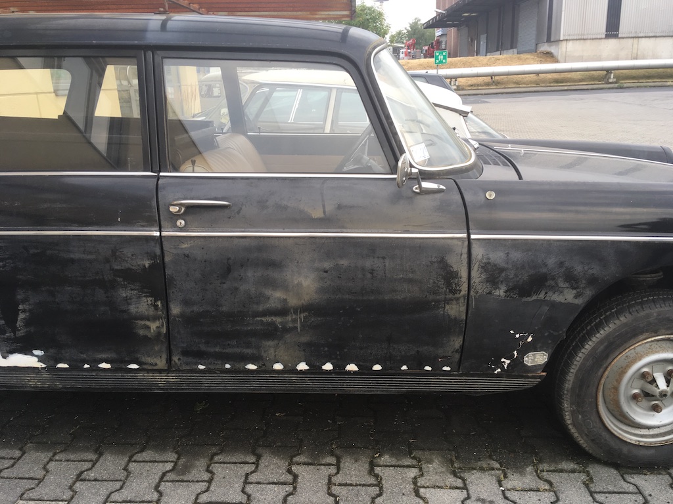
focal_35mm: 29
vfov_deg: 48.2
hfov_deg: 61.7
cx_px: 336
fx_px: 564
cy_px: 252
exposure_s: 1/121
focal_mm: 4.15
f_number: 2.2
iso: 25
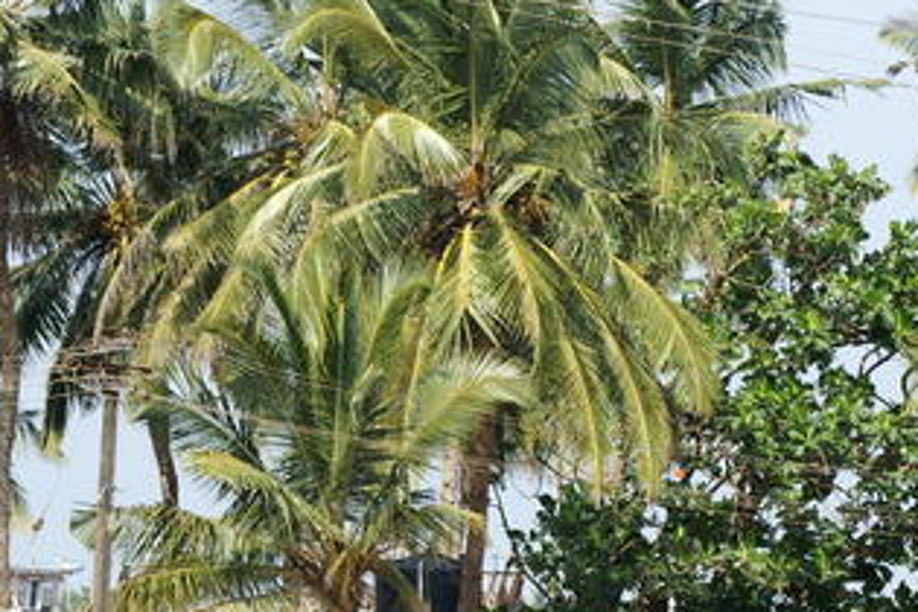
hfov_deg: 6.8
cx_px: 609
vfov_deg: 4.5
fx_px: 7777
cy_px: 519
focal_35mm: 305
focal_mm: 100
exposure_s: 1/800
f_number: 6.3
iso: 200
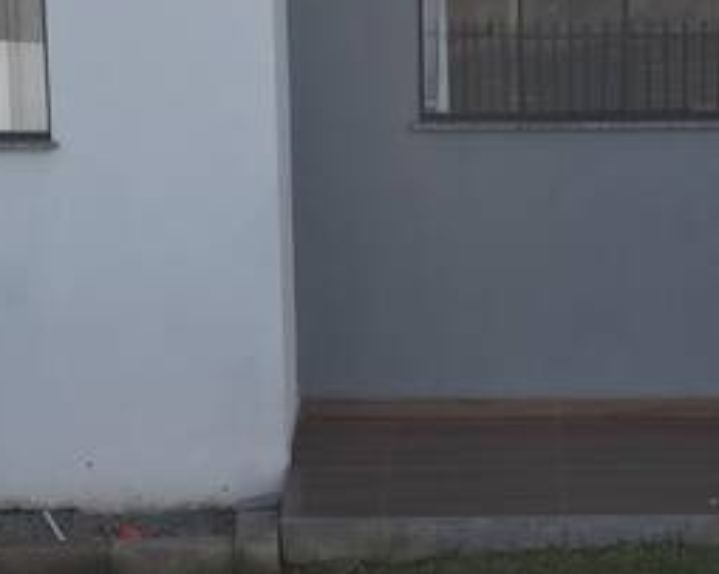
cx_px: 527
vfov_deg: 11.6
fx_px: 2829
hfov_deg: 14.4
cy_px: 458
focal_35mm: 133
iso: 130
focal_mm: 6.72
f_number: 1.7
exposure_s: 1/2500
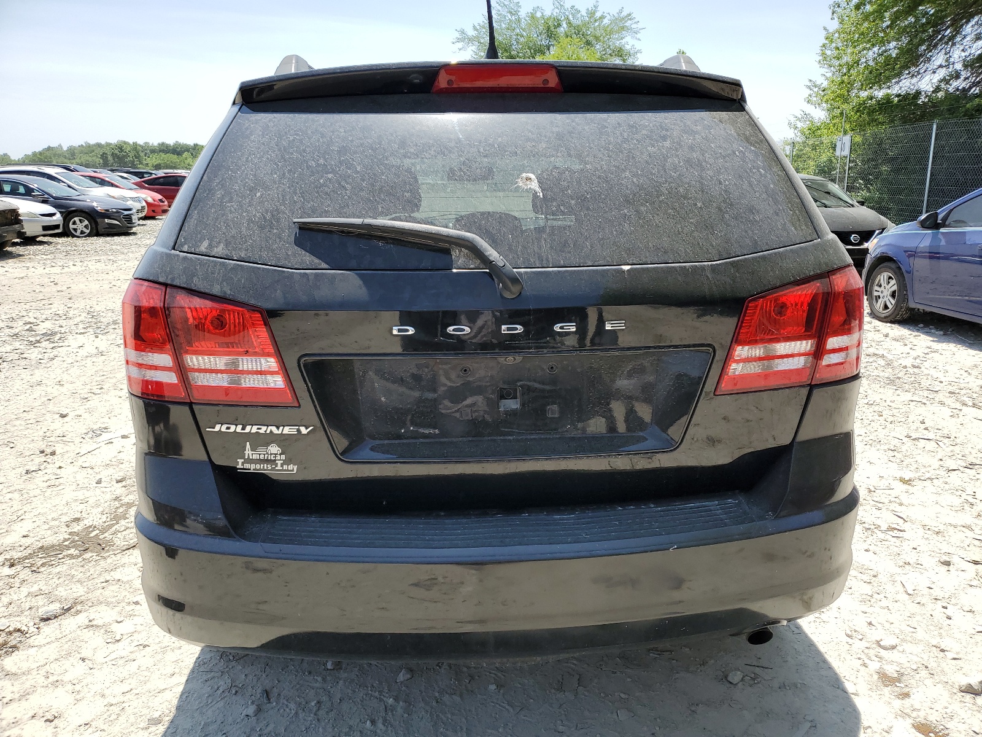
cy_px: 368
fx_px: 738
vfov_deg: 53.1
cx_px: 491
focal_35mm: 26
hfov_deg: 67.3
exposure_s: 1/2000
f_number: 1.5
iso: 50
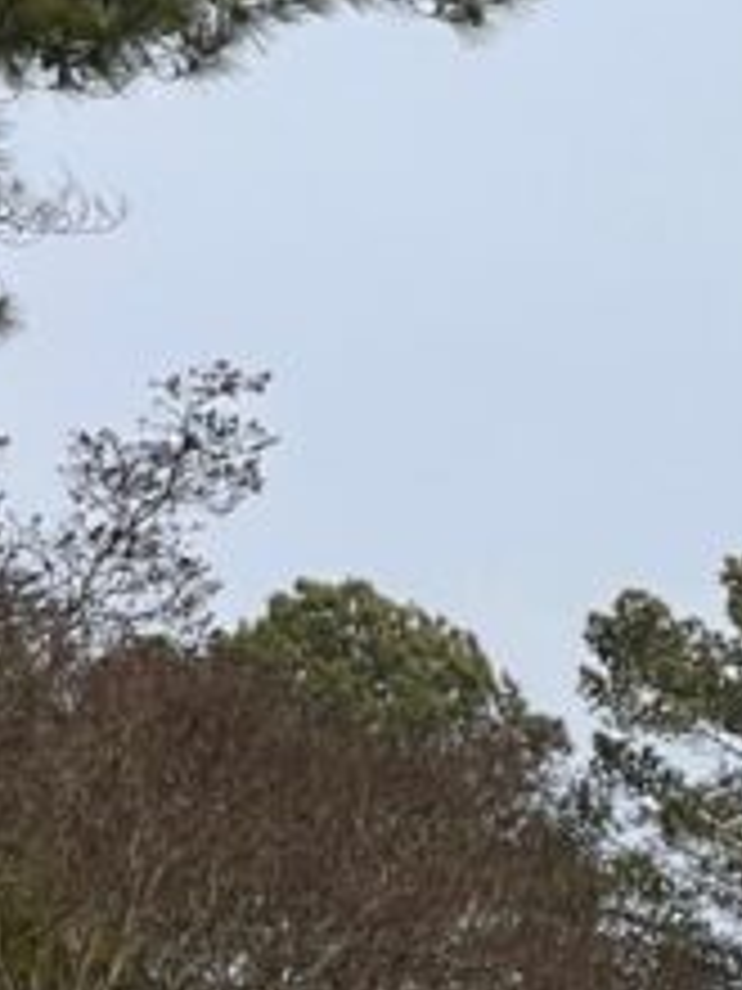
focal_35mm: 298
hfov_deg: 4.8
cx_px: 1961
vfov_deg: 6.5
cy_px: 1611
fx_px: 8517
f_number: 2.2
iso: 20
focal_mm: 7.5
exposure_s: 1/1376
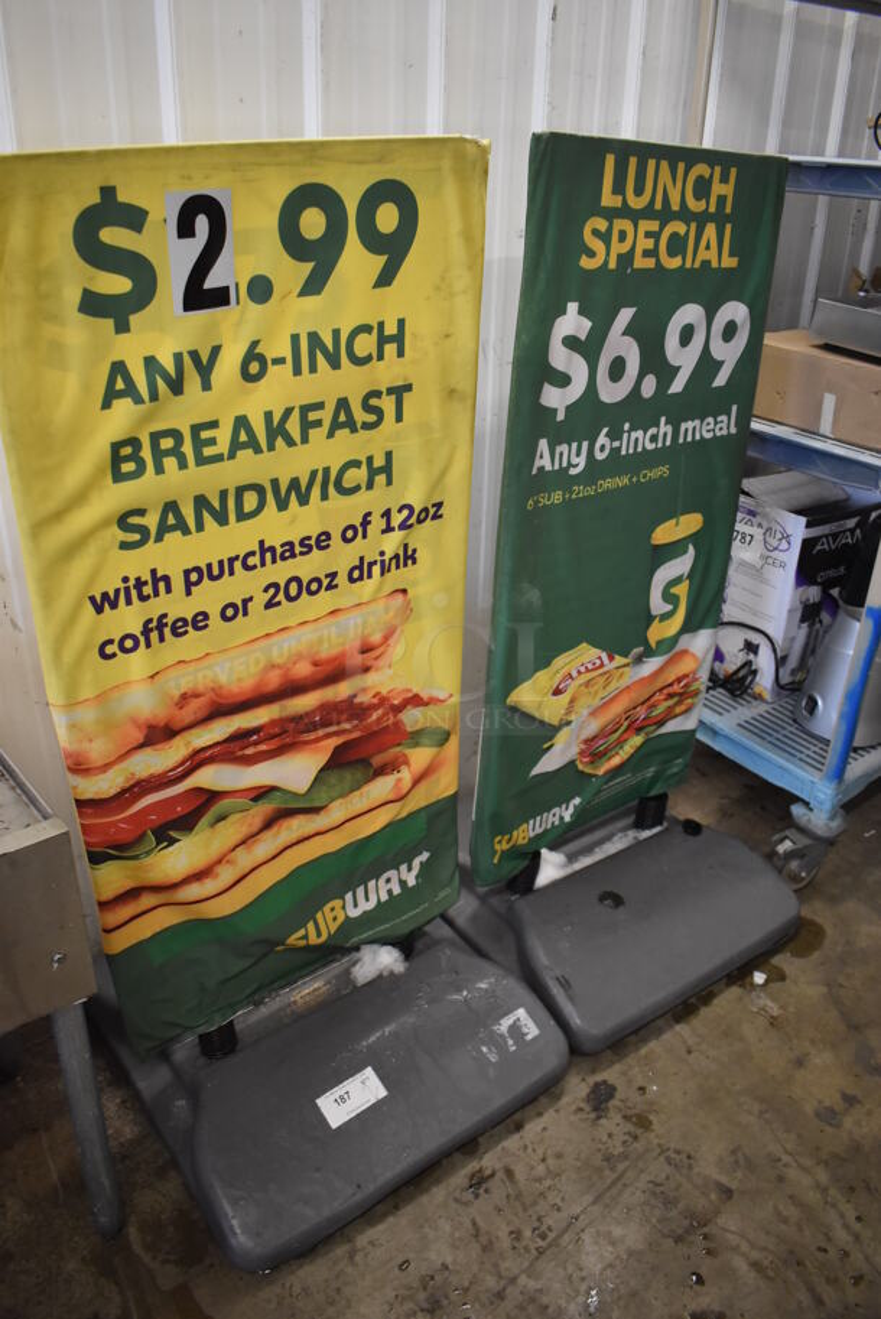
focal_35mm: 27
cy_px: 660
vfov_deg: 67.3
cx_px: 440
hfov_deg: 48.0
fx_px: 990
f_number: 3.5
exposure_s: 1/125
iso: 1800
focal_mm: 18
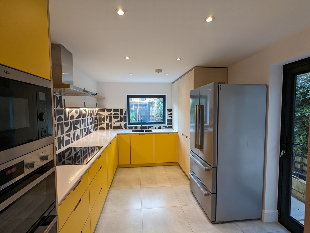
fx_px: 143
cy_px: 116
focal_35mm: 16
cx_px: 155
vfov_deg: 78.2
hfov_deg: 94.4
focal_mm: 2.35
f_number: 2.2
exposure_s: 1/54.5
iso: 68
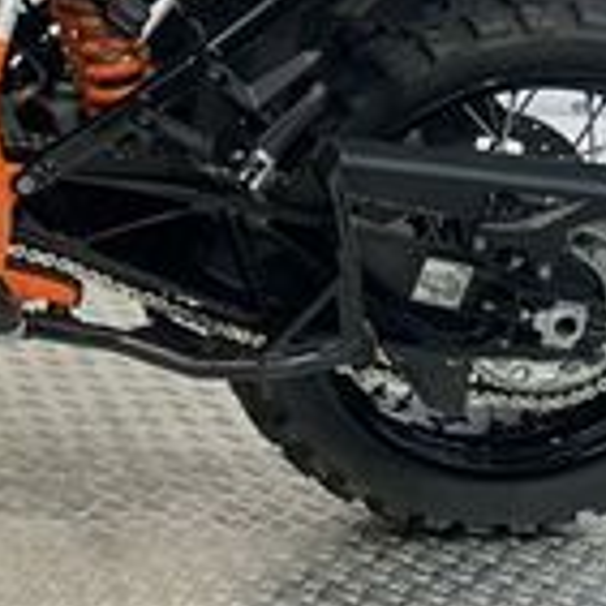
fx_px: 1901
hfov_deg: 16.7
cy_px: -185
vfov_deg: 17.0
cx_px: -249
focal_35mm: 96
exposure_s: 1/100
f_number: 1.78
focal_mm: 6.86
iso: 64
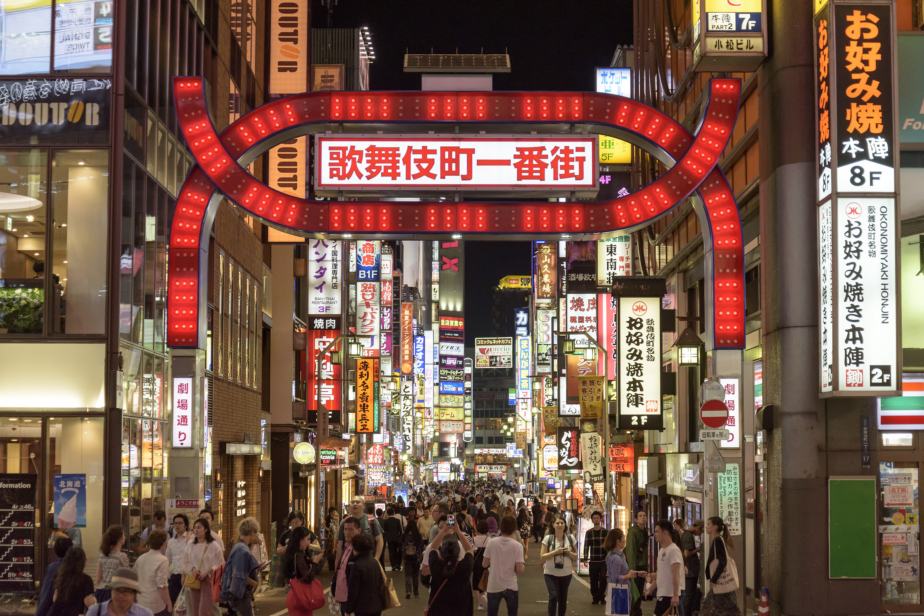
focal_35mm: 58
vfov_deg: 23.4
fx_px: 1488
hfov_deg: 34.5
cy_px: 308
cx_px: 462
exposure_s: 1/250
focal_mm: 58
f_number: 4.5
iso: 1600
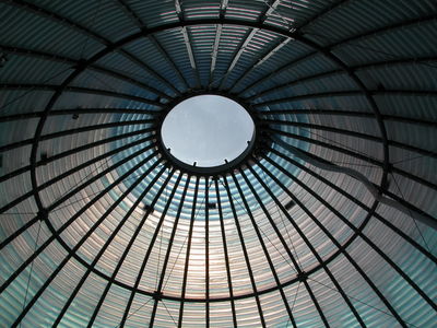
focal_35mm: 34
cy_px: 164
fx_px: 429
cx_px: 218
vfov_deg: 41.8
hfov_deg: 54.0
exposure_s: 1/467
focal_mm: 8.9
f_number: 8
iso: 100
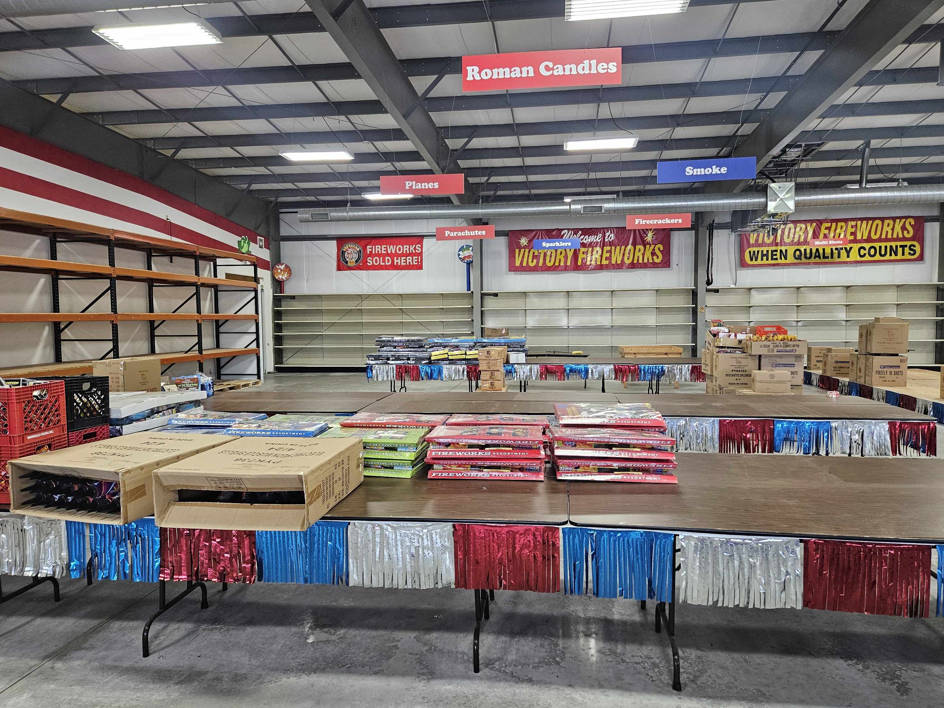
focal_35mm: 24
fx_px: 654
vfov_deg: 56.8
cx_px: 482
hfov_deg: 71.6
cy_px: 356
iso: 250
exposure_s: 1/120
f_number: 1.8
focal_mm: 5.4
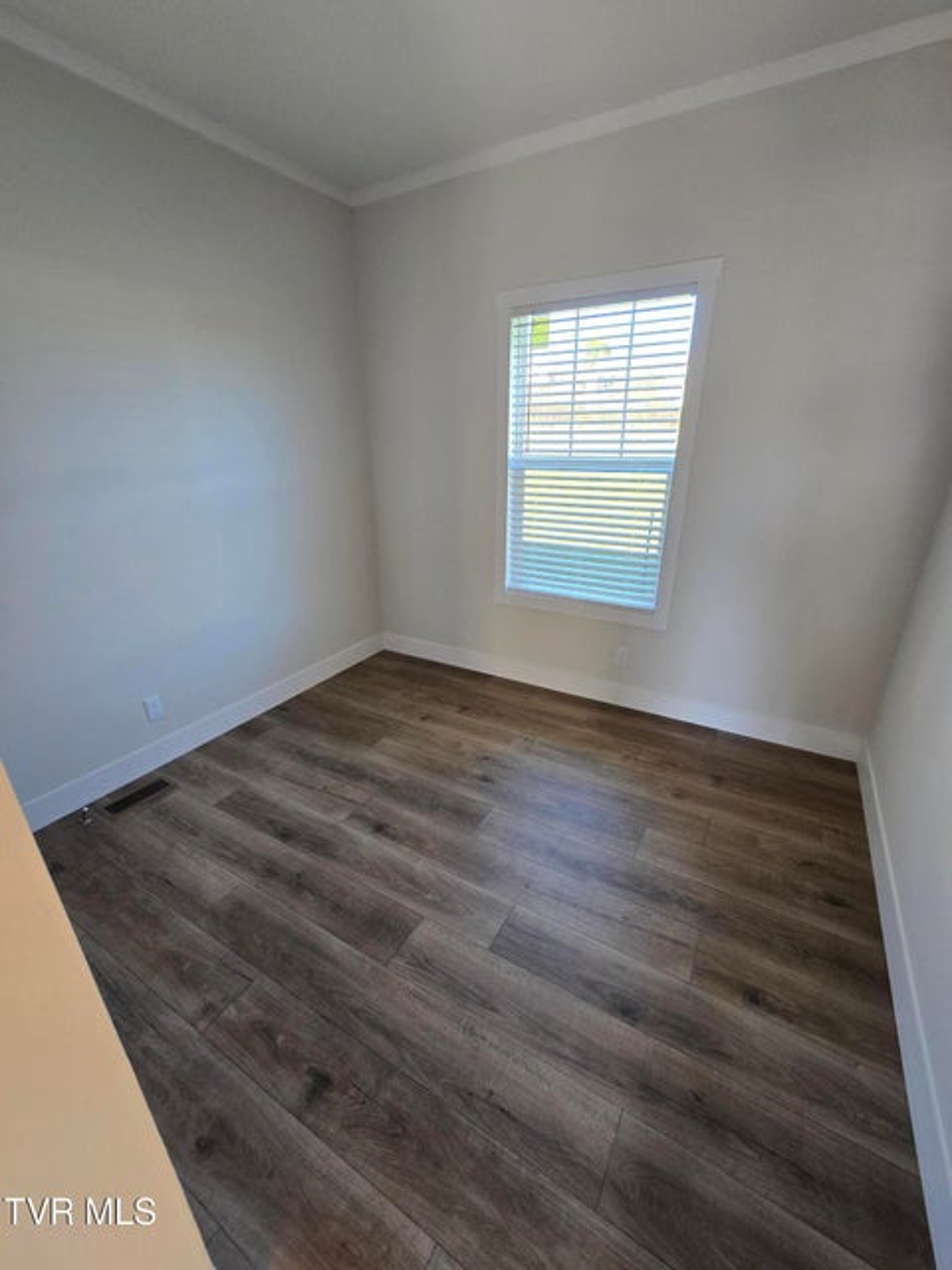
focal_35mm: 13
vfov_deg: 106.2
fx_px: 477
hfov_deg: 89.9
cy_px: 635
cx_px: 476
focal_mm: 2.2
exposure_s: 1/60
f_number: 2.2
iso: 100
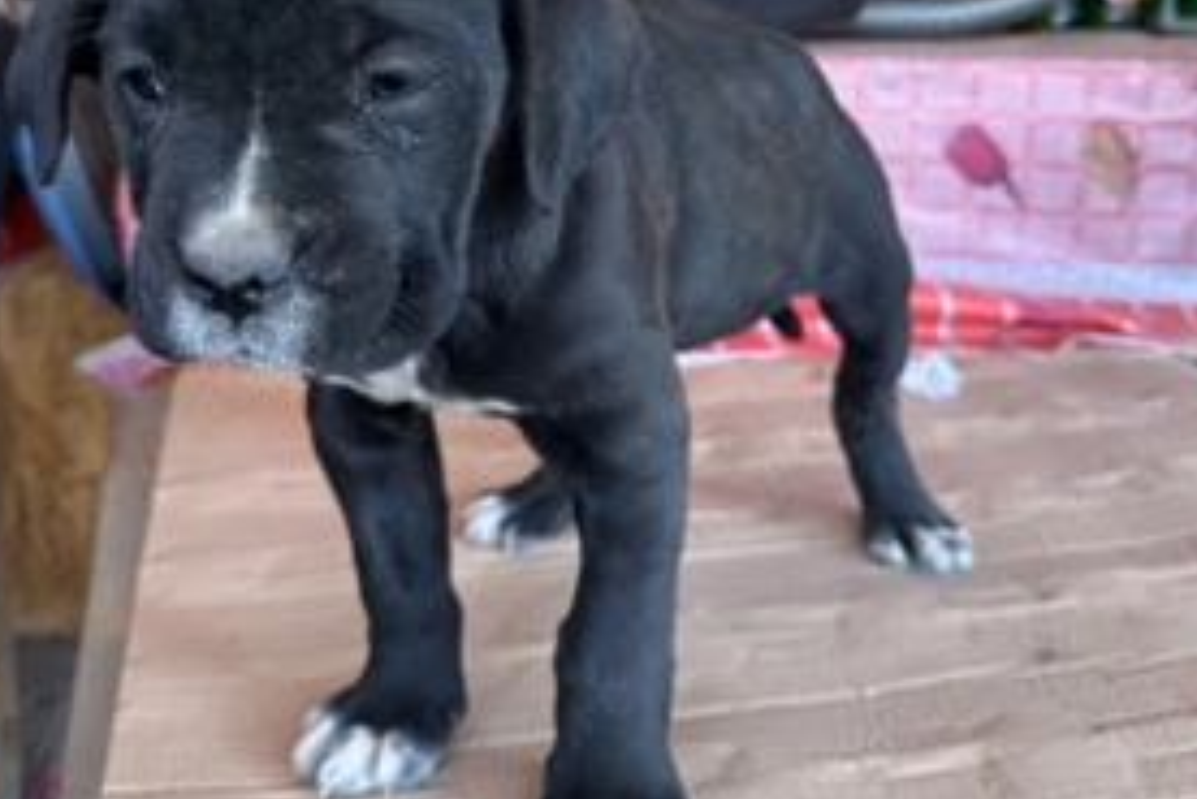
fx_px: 1198
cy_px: 160
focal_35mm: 36
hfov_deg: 53.1
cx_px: 583
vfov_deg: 35.7
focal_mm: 6.86
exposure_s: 1/121
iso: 125
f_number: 1.78
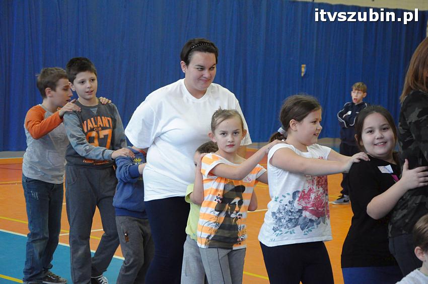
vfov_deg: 17.5
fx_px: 926
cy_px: 142
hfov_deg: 26.0
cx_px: 214
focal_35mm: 78
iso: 3200
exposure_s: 1/100
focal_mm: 52
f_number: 5.6
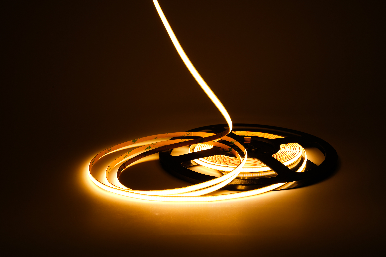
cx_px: 193
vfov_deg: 31.9
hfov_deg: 46.4
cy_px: 128
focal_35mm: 42
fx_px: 450
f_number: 16
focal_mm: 42
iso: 64
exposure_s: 1/25
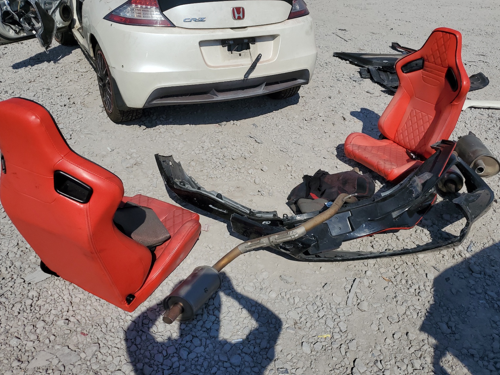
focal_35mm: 27
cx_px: 250
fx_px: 390
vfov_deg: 51.4
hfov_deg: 65.3
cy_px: 190
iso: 50
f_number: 1.5
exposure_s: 1/10000
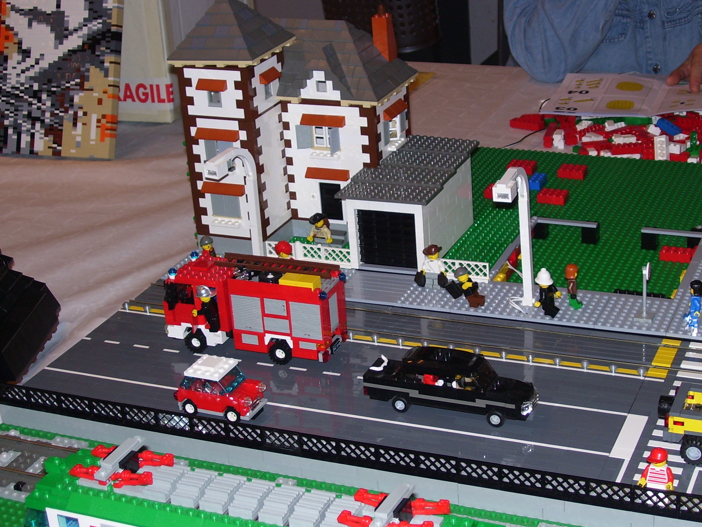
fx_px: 1318
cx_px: 364
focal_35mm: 65
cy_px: 252
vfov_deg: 22.6
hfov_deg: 29.8
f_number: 3.4
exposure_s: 1/60
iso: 80
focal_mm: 9.4
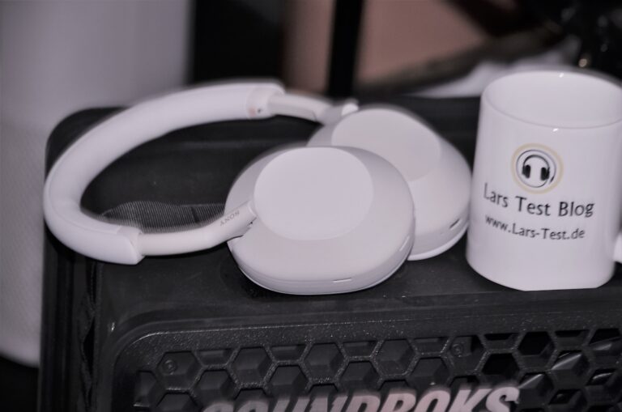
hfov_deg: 13.1
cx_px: 311
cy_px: 206
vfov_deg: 8.7
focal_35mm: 158
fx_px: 2716
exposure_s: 1/30
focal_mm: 105
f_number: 5.6
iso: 200
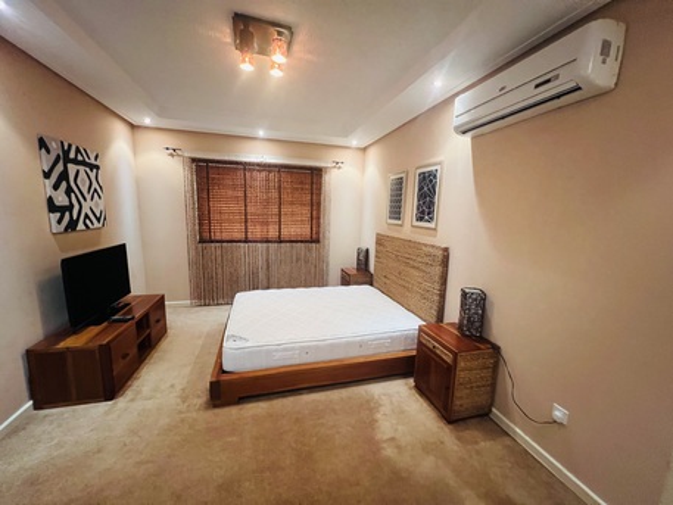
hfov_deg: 106.2
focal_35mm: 13
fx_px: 253
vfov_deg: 89.9
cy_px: 252
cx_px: 336
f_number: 1.8
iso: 640
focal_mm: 1.57
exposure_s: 1/50
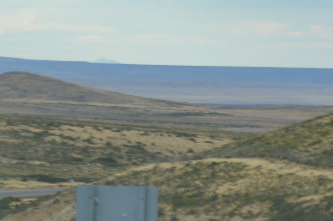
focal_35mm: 446
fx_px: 4118
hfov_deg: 4.6
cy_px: -18
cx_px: 169
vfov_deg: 3.1
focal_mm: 55
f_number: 6.3
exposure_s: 1/160
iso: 100
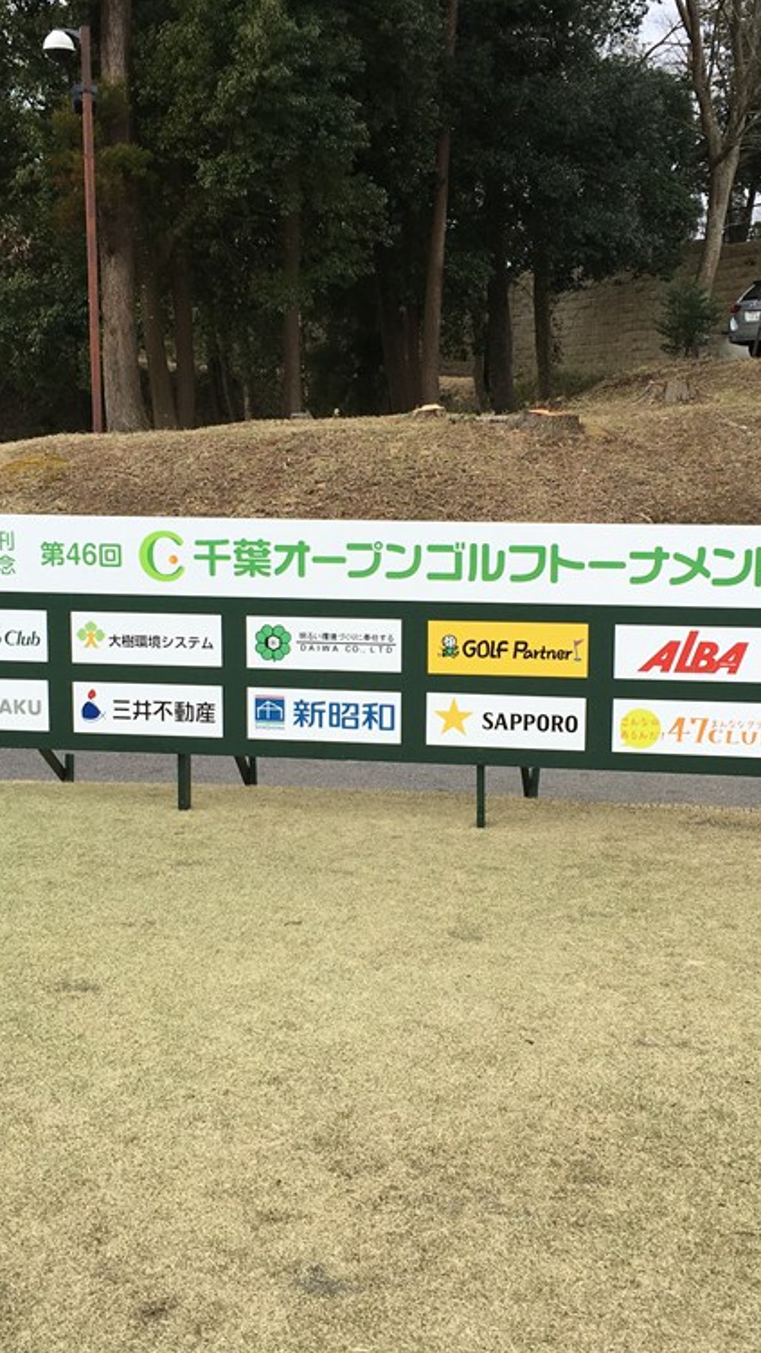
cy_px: 682
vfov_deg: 47.4
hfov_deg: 27.7
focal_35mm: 43
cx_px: 412
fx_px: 1543
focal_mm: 4.15
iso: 25
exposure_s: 1/761
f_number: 2.2
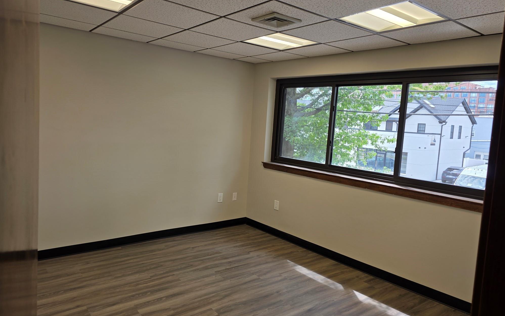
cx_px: 255
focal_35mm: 25
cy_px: 148
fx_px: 344
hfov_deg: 72.5
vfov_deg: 49.2
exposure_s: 1/120
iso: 25
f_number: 1.7
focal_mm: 6.3
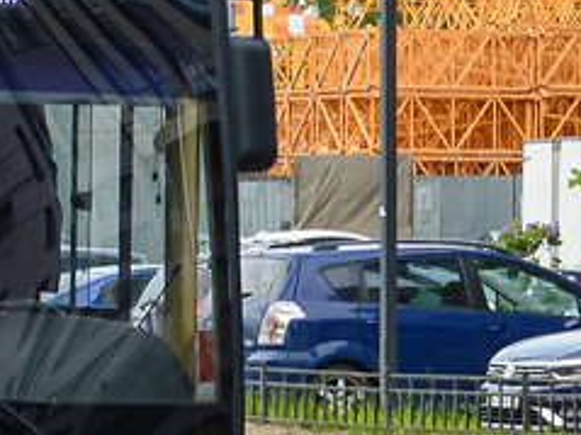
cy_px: 56
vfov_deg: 4.7
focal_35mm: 317
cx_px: -474
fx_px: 5318
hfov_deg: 6.1
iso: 200
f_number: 5.6
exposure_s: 1/250
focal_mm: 35
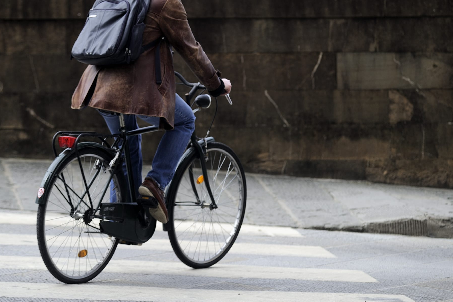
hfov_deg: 11.9
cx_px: 198
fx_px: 2176
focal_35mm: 173
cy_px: 96
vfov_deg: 7.9
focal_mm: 125
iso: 200
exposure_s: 1/1250
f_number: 5.6
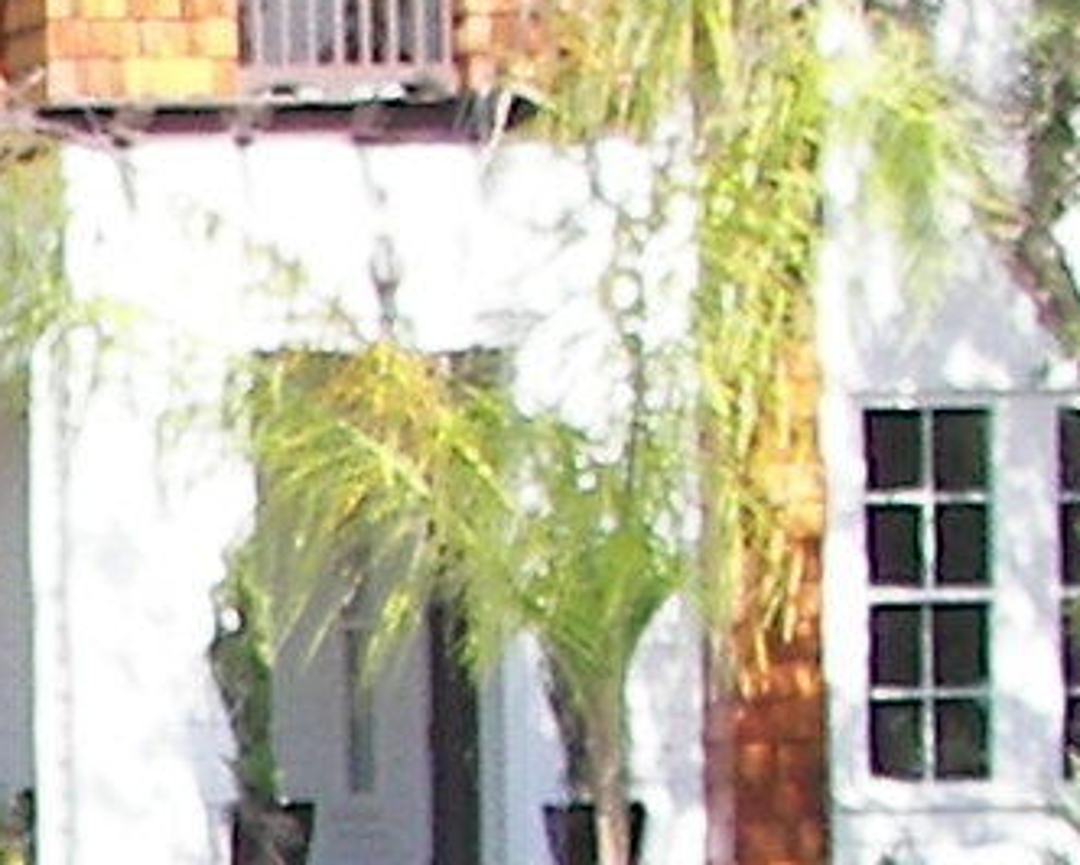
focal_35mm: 274
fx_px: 8763
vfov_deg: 5.6
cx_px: -1057
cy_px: 1216
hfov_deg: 6.8
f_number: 2.8
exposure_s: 1/200
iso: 50
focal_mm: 6
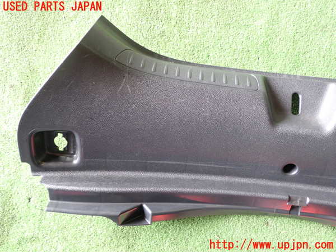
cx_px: 168
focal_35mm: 36
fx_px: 349
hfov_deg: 51.4
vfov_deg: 39.7
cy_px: 126
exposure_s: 1/40
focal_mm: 6.37
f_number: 2.5
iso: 200
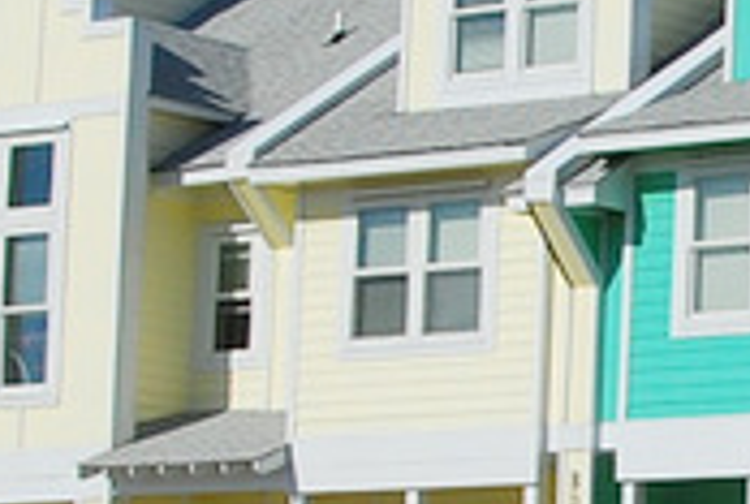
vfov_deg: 6.0
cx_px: 940
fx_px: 4783
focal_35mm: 229
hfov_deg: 8.8
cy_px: 375
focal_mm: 26
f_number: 9
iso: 200
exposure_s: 1/320
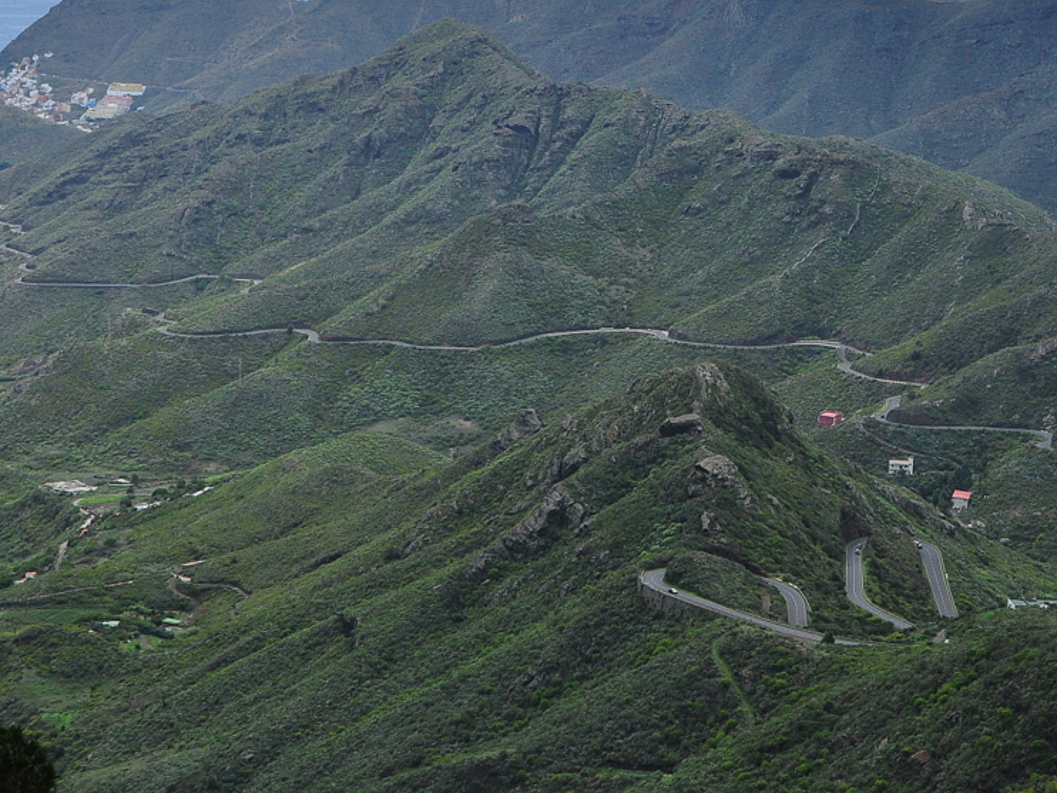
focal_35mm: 105
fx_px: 3200
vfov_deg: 14.1
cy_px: 264
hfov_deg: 18.7
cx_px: 460
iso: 400
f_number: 11
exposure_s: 1/500
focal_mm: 45
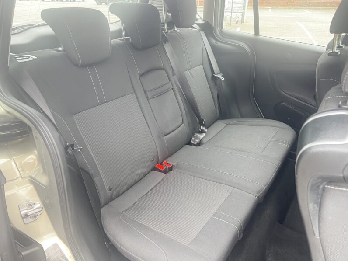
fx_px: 261
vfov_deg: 53.1
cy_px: 130
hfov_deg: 67.3
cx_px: 174
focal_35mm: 26
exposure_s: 1/78
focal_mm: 5.7
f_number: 1.5
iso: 125
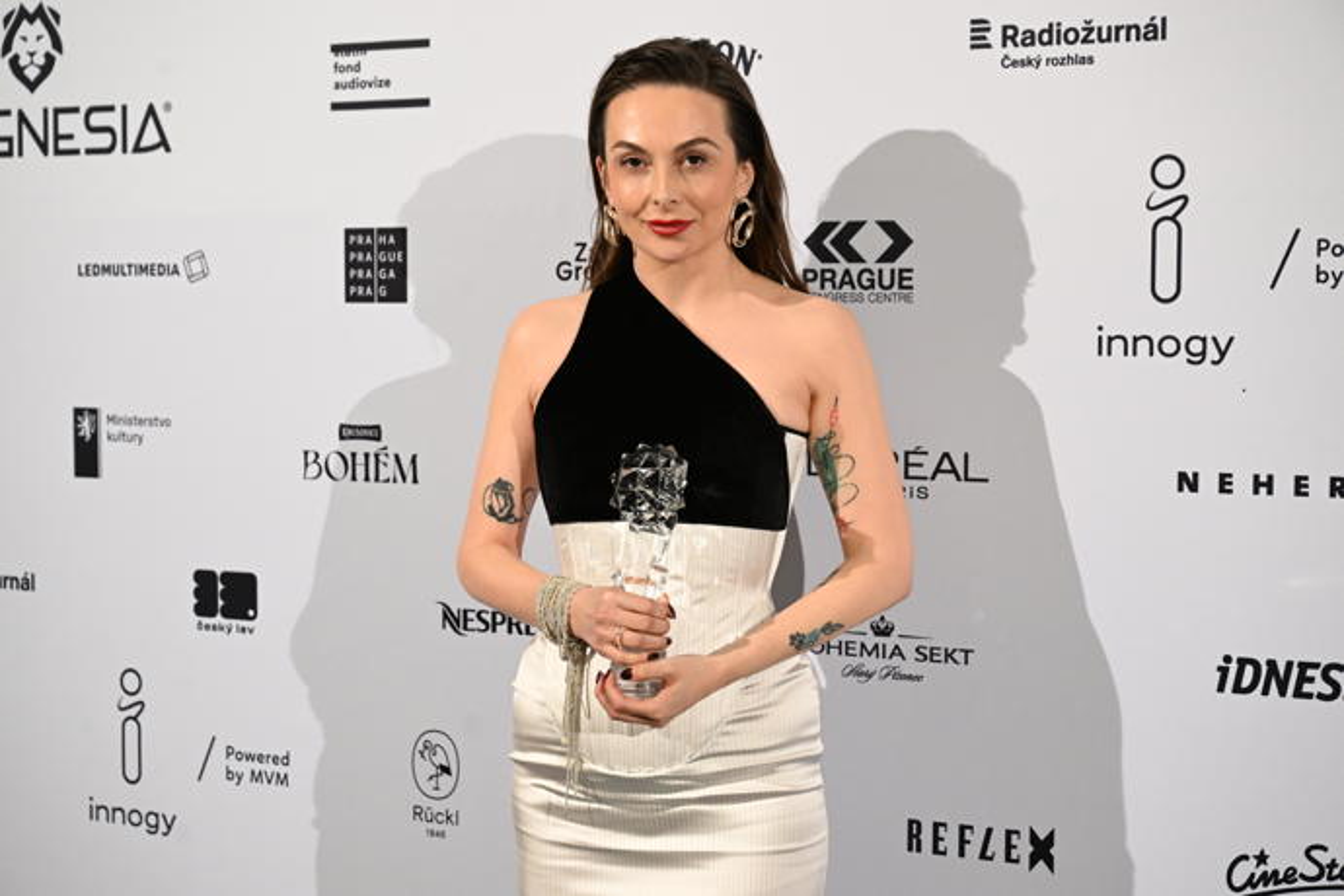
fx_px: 2464
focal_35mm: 66
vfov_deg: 20.6
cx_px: 672
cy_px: 448
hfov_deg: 30.5
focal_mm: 66
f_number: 5
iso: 3200
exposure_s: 1/400
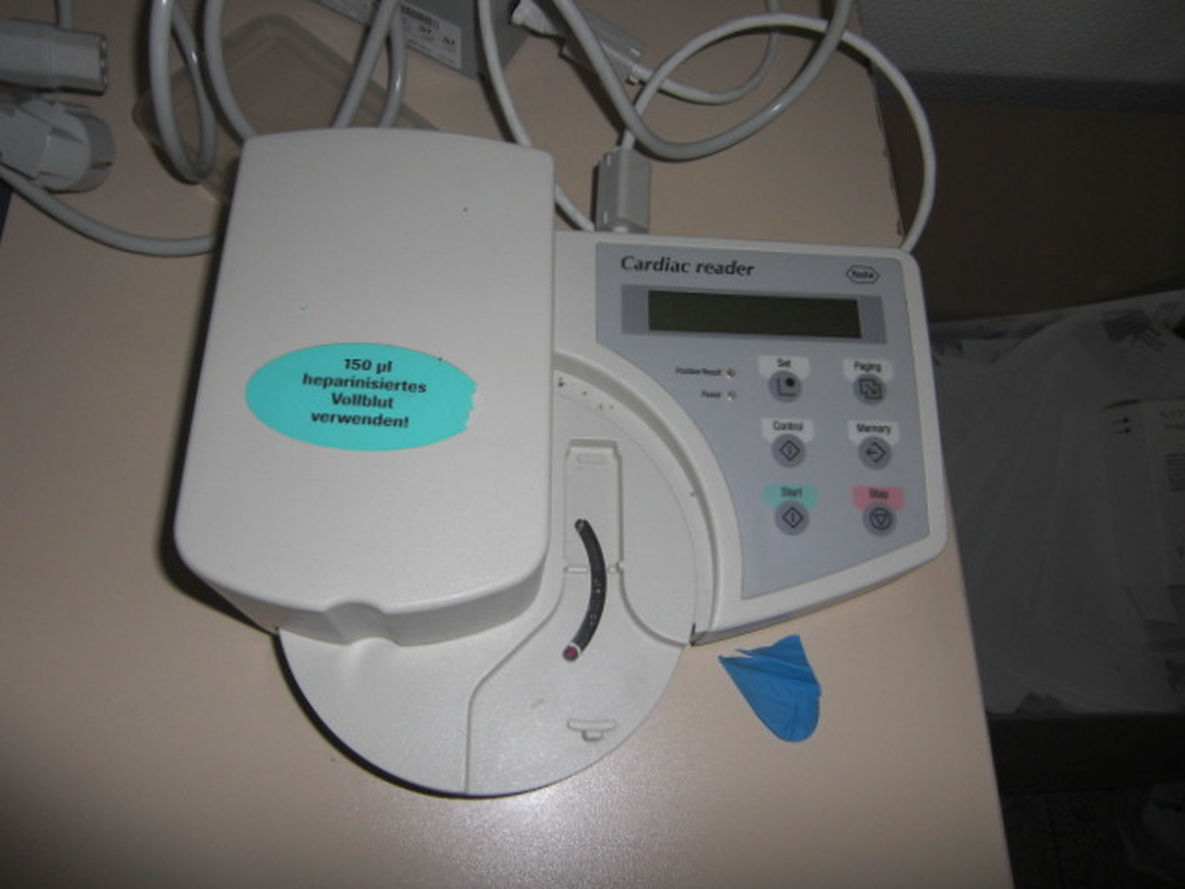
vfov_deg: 49.7
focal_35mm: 28
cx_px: 592
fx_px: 959
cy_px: 444
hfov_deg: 63.4
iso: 100
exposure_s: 1/60
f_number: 2.6
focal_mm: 4.9
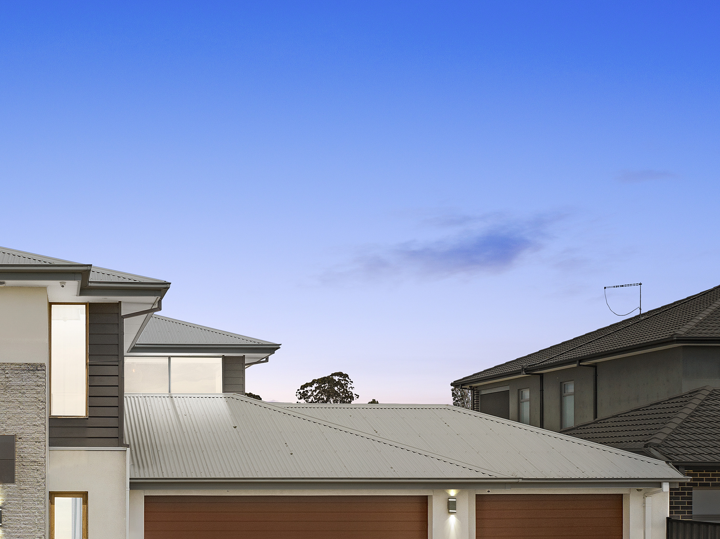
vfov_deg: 29.9
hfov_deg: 38.6
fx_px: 956
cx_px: 82
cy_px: 502
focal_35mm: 46
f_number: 2.8
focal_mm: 12.29
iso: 100
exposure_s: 1/50
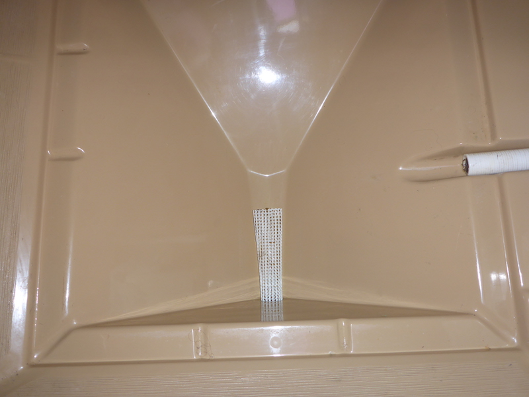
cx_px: 264
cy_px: 198
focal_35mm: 28
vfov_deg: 49.7
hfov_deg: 63.4
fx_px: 428
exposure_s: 1/60
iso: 100
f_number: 3.3
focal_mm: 4.9
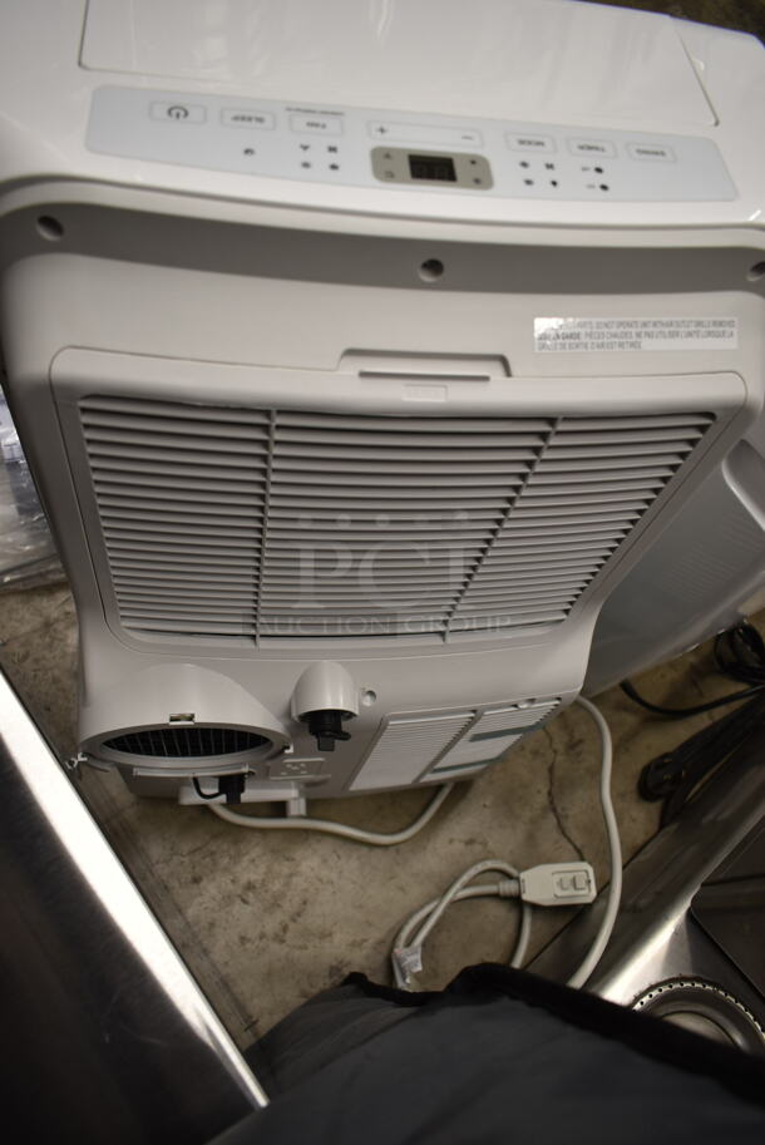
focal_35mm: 27
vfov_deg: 67.3
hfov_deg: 48.0
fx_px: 859
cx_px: 382
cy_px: 572
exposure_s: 1/30
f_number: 3.5
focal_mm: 18
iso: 200
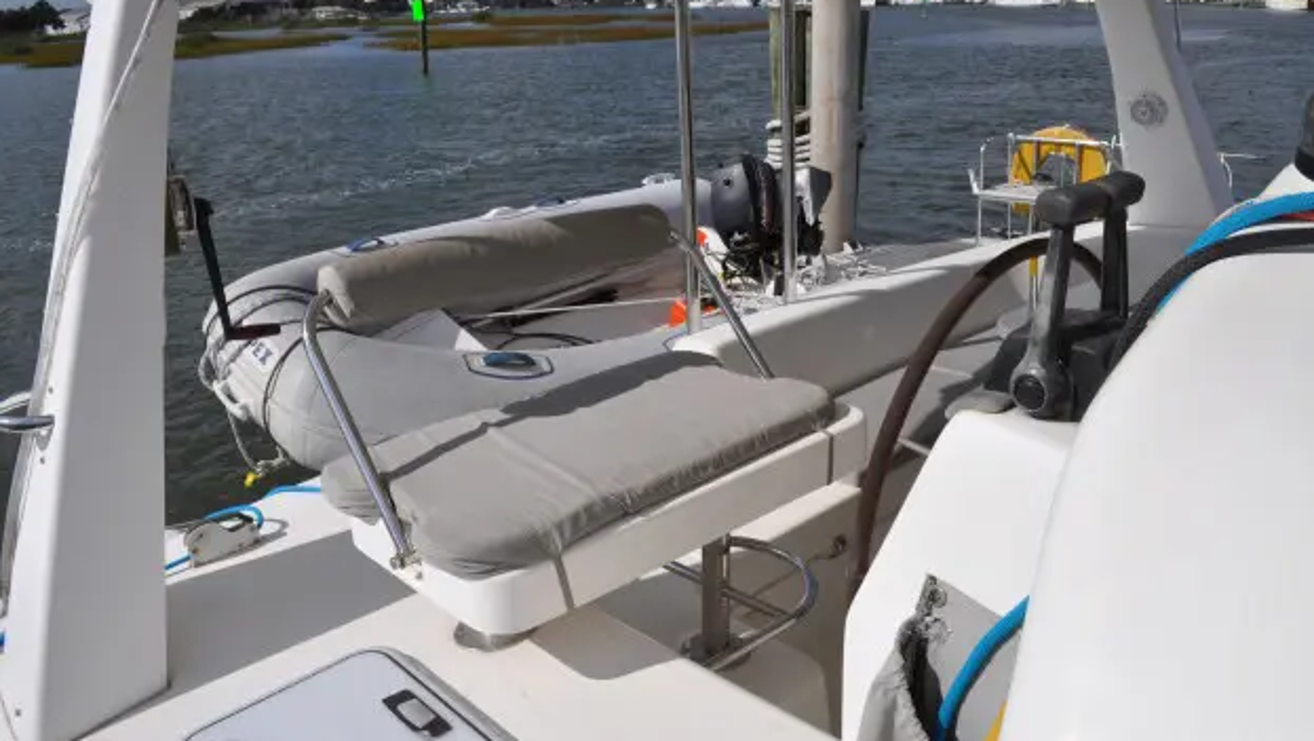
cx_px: 658
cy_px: 366
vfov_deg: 40.2
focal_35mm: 29
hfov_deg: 66.0
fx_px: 1011
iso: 200
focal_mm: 18
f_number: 13
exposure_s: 1/640
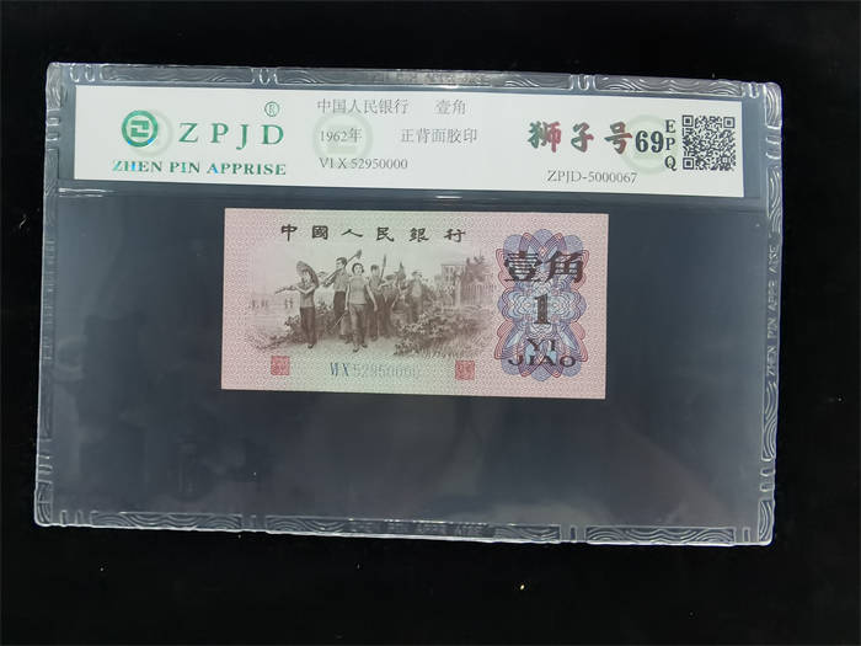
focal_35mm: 27
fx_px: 672
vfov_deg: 51.4
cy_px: 323
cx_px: 430
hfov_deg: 65.3
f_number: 2.2
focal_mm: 2.26
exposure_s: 1/25
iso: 500
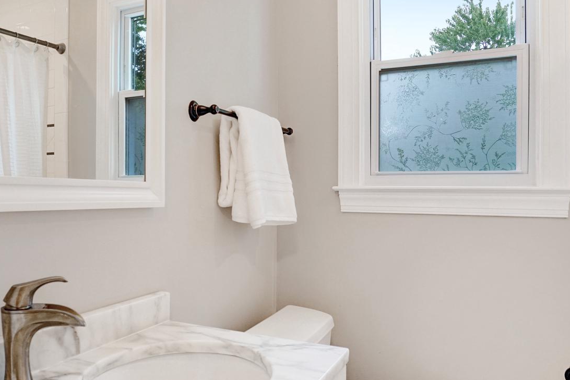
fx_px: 475
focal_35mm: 30
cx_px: 205
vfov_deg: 43.6
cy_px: 185
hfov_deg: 60.9
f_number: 8
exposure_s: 1/125
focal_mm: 16
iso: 1250
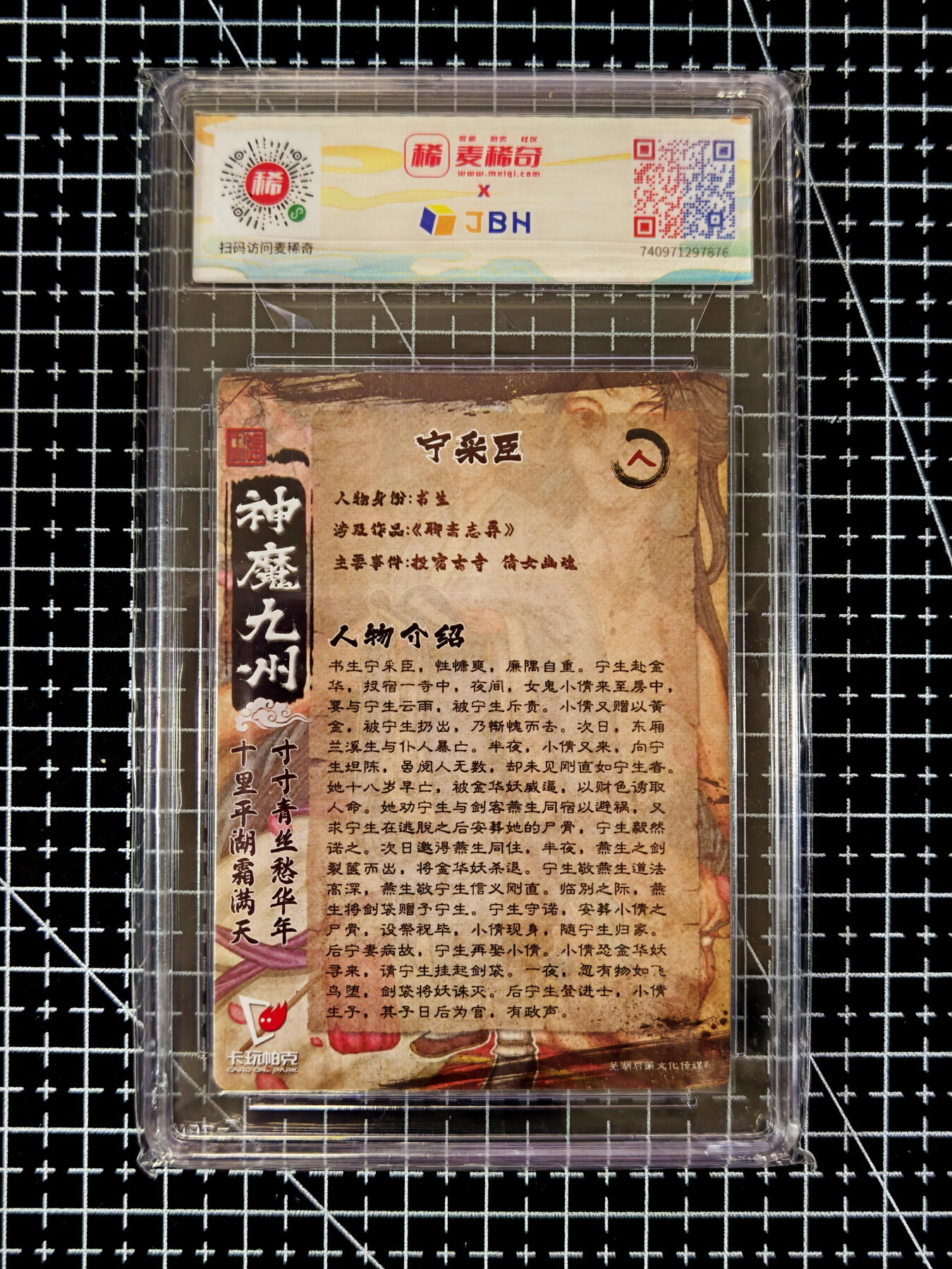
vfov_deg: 39.7
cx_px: 476
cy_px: 634
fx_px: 1760
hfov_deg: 30.3
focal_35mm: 48
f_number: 1.9
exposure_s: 1/33
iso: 320
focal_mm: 6.67
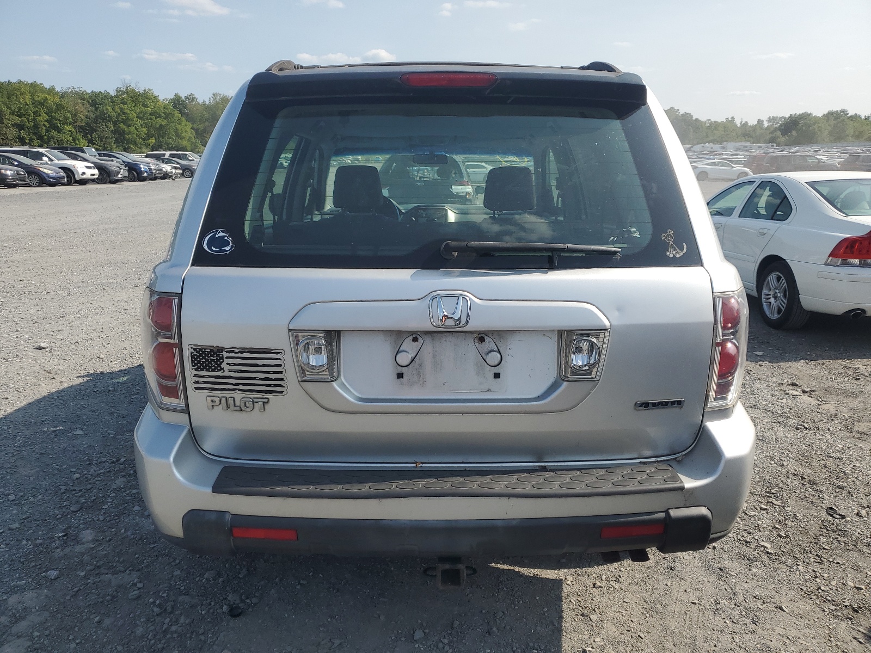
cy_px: 326
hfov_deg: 67.3
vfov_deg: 53.1
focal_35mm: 26
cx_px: 436
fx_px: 654
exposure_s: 1/2500
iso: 50
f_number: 1.5
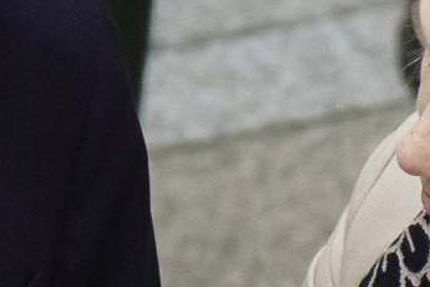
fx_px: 10236
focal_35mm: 857
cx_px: 4
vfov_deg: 1.6
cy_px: 283
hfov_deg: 2.4
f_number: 2.8
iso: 2500
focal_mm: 99
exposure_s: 1/320
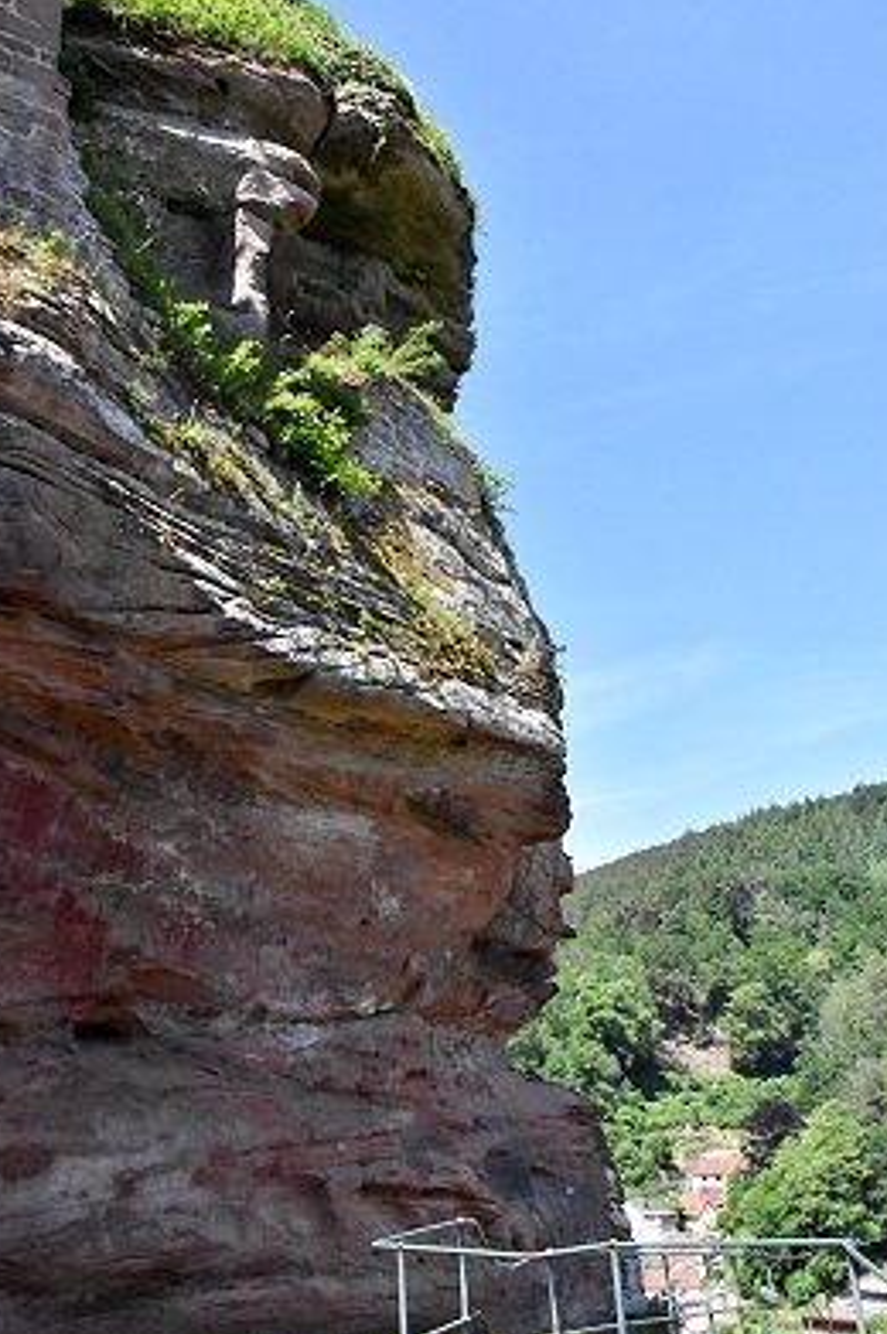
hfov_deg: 38.8
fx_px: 1259
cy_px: 667
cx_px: 449
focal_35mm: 34
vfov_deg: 55.8
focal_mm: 20
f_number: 11
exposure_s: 1/8000
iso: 7200
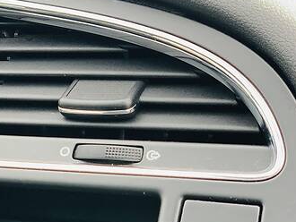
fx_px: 1078
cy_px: 132
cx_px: 7
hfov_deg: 15.4
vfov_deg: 11.8
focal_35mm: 126
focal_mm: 6
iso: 50
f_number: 2.4
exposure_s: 1/122
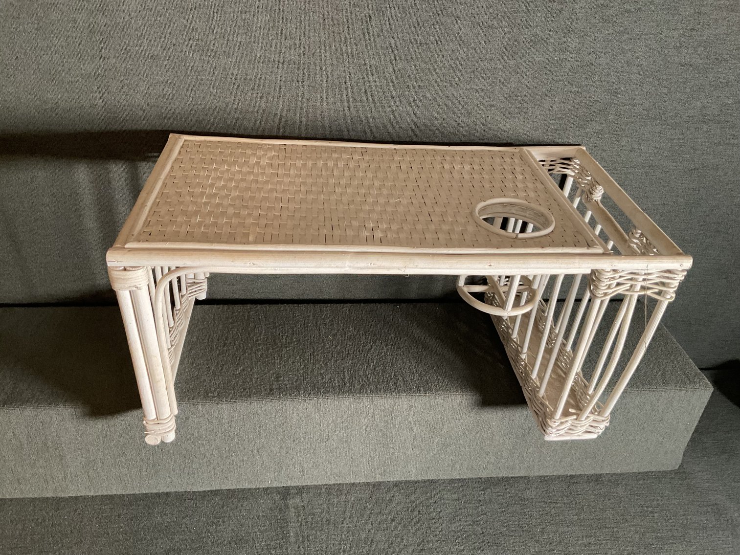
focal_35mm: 29
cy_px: 278
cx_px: 370
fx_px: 620
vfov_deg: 48.2
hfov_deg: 61.7
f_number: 1.8
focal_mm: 3
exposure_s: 1/60
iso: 125
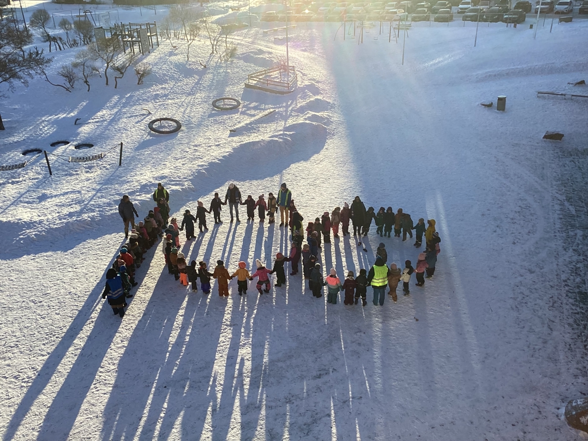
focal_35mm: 31
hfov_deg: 58.3
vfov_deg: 45.5
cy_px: 220
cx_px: 294
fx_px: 527
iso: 25
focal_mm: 3.3
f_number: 2.4
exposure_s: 1/970
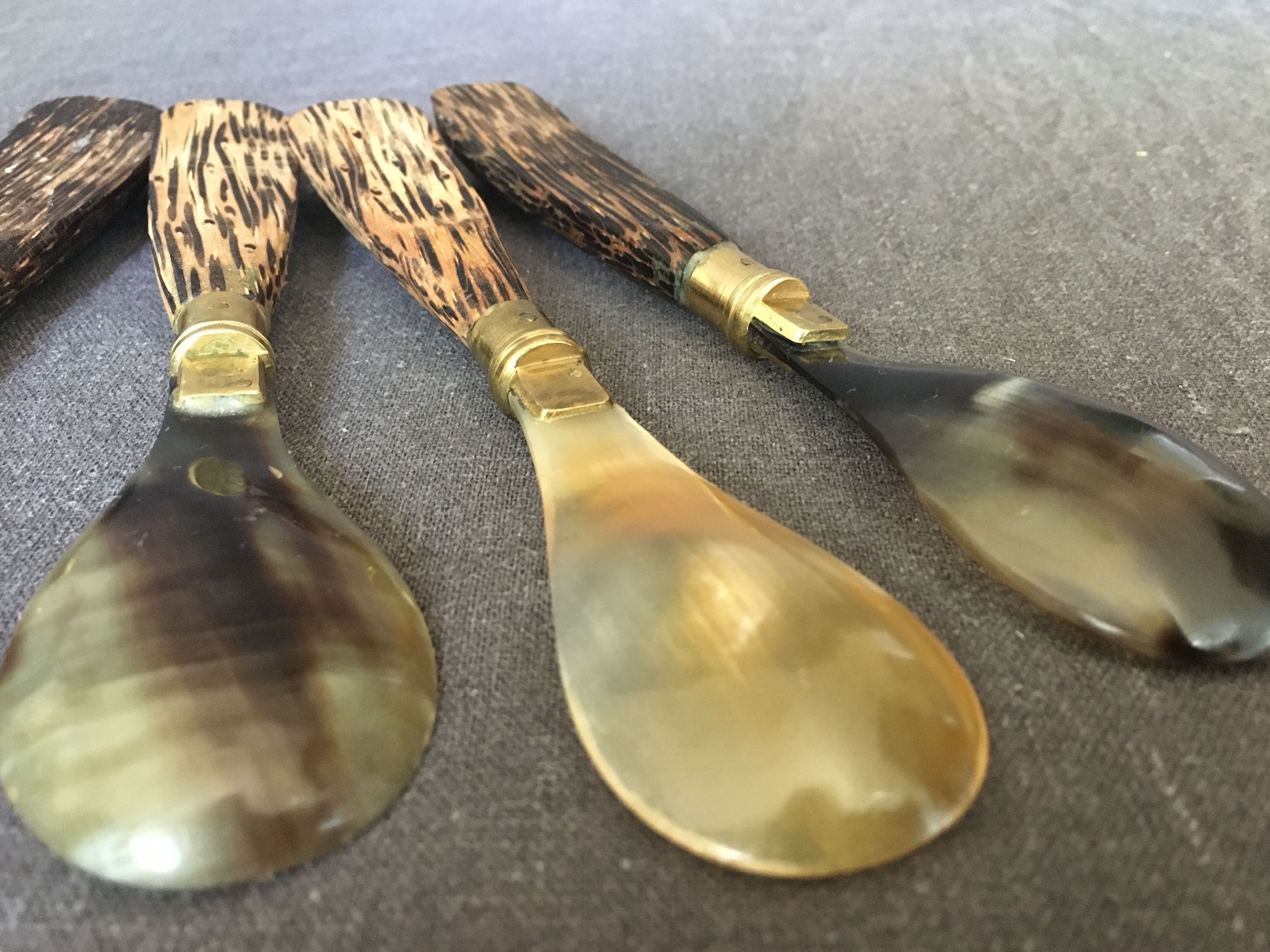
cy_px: 472
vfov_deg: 46.8
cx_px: 620
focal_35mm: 30
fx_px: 1101
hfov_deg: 60.0
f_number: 2.2
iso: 320
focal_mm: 4.15
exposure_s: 1/17
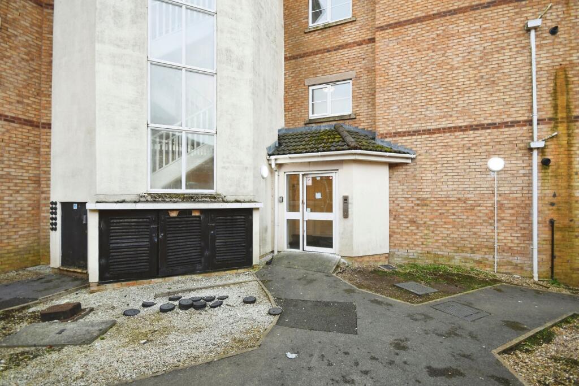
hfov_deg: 100.4
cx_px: 290
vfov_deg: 77.3
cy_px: 193
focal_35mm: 15
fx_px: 241
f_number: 8
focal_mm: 10
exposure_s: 1/50
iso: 400
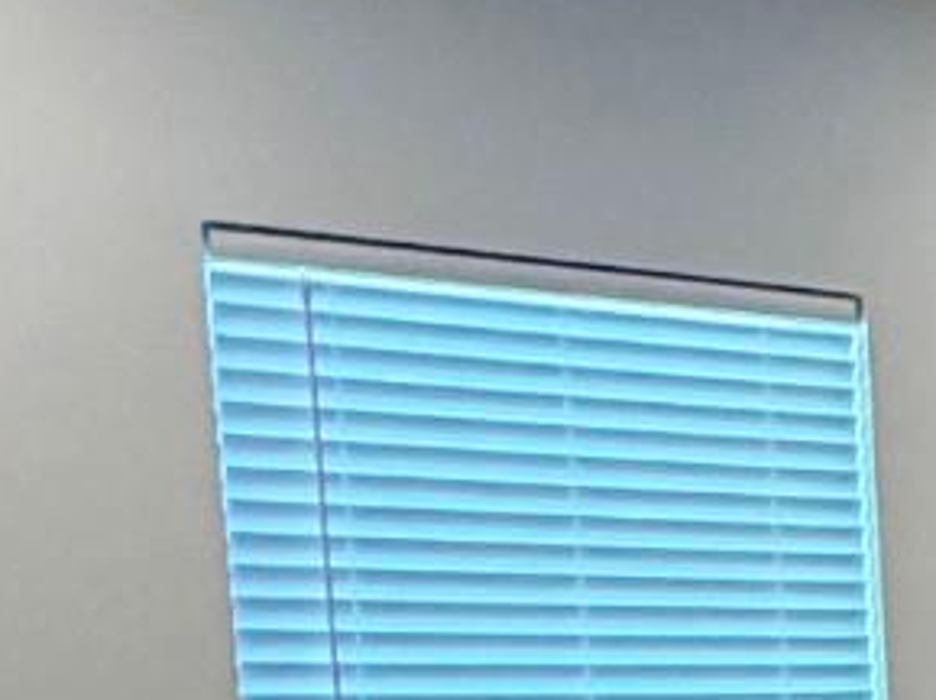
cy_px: 888
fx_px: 2620
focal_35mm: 97
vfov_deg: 14.6
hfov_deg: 14.4
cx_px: 2170
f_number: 2.2
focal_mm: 2.2
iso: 160
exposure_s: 1/120
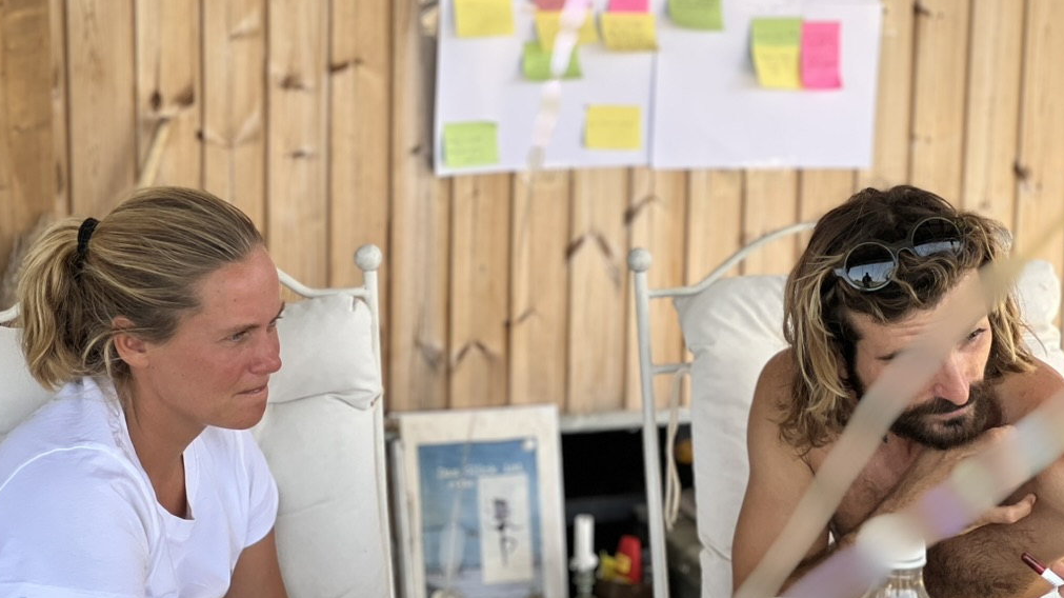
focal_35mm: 85
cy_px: 247
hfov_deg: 25.0
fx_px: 2397
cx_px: 530
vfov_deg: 14.2
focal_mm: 9
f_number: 2.8
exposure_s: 1/121
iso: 40
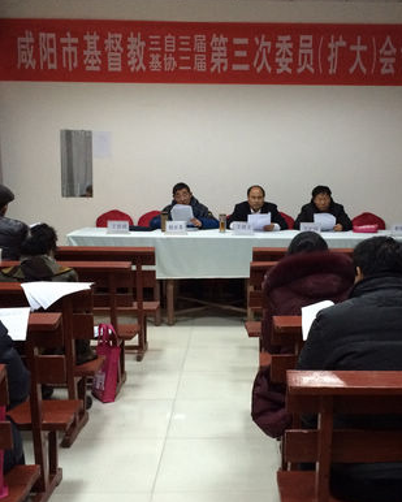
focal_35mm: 44
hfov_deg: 34.0
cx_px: 255
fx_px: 654
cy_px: 258
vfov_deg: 42.0
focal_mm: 4.15
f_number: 2.2
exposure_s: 1/33
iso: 320
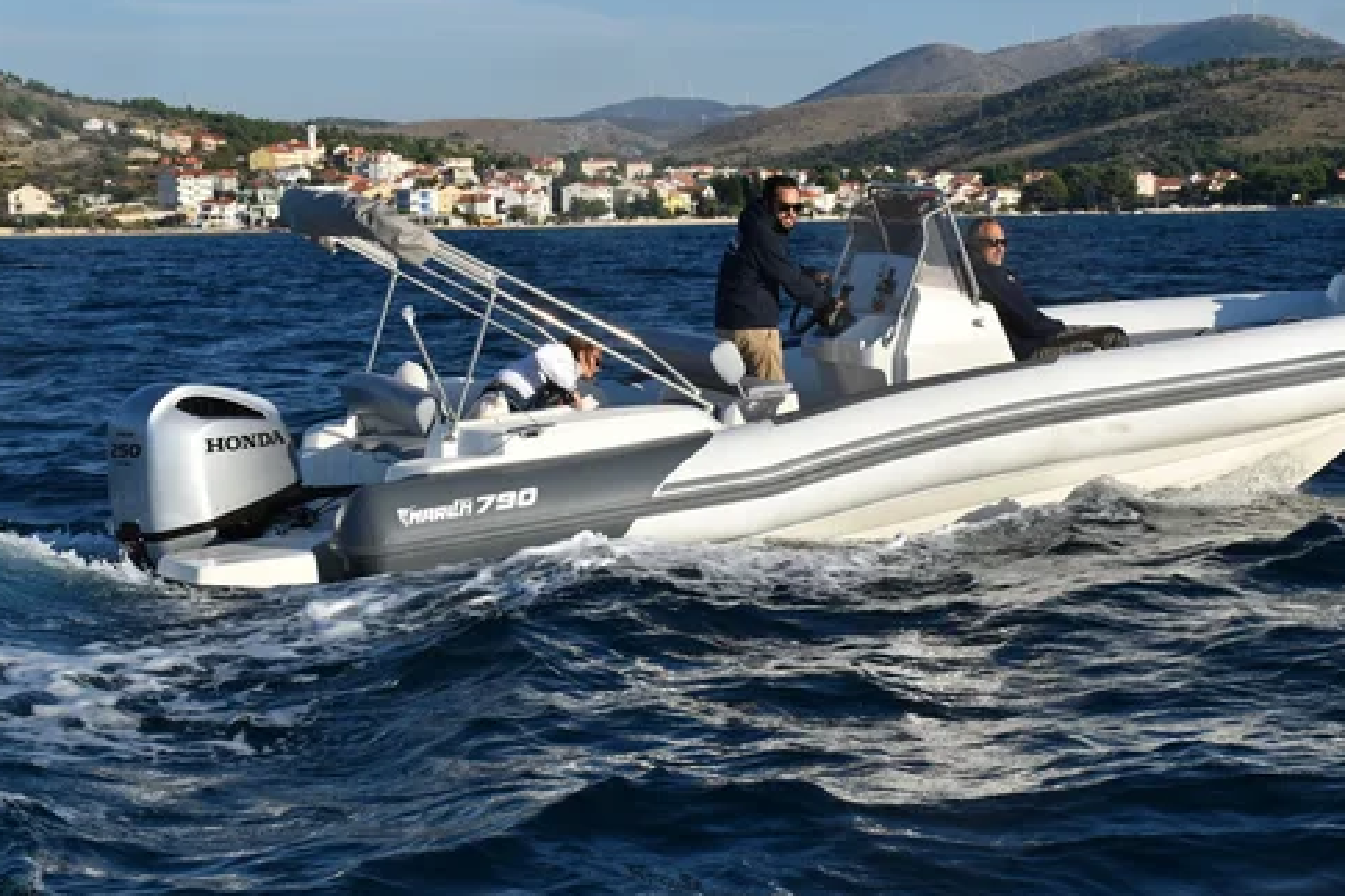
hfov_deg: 26.0
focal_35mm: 78
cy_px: 347
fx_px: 2913
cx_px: 768
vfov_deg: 17.5
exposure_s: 1/500
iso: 200
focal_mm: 42
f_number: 11
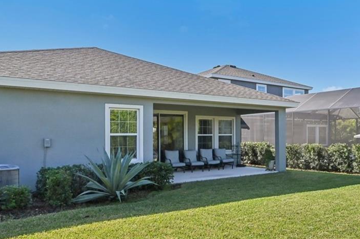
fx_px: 320
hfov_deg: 57.6
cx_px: 238
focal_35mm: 32
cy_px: 116
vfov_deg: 41.0
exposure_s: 1/1250
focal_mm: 14
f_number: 8
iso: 400
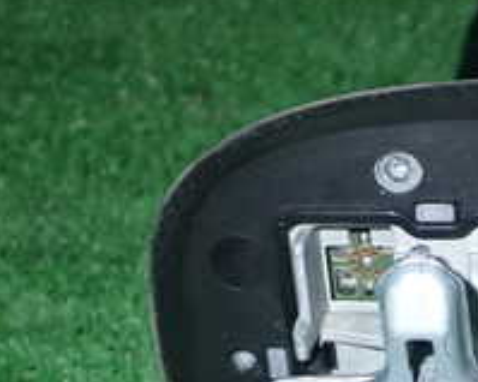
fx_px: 1499
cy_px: 353
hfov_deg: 16.5
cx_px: 711
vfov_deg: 14.4
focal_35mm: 106
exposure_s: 1/40
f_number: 7.1
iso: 320
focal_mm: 6.37
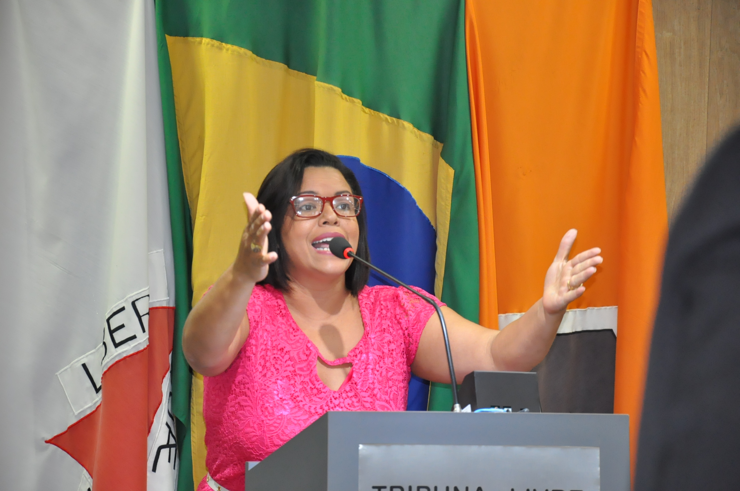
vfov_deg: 8.7
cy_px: 246
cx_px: 370
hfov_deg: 13.1
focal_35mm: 158
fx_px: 3234
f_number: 5.6
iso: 2000
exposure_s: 1/60
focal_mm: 105
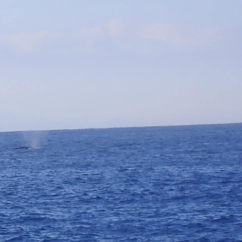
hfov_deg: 10.5
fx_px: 1305
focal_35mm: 165
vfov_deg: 10.6
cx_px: 30
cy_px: 148
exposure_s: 1/320
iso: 100
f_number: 6.3
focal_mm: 18
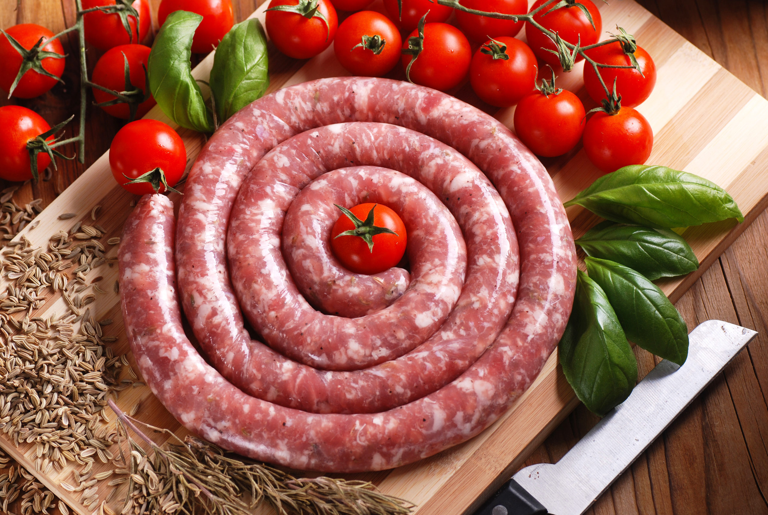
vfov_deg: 10.2
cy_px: 258
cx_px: 384
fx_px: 2884
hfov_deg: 15.2
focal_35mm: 135
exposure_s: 1/100
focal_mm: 90
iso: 100
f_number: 7.1
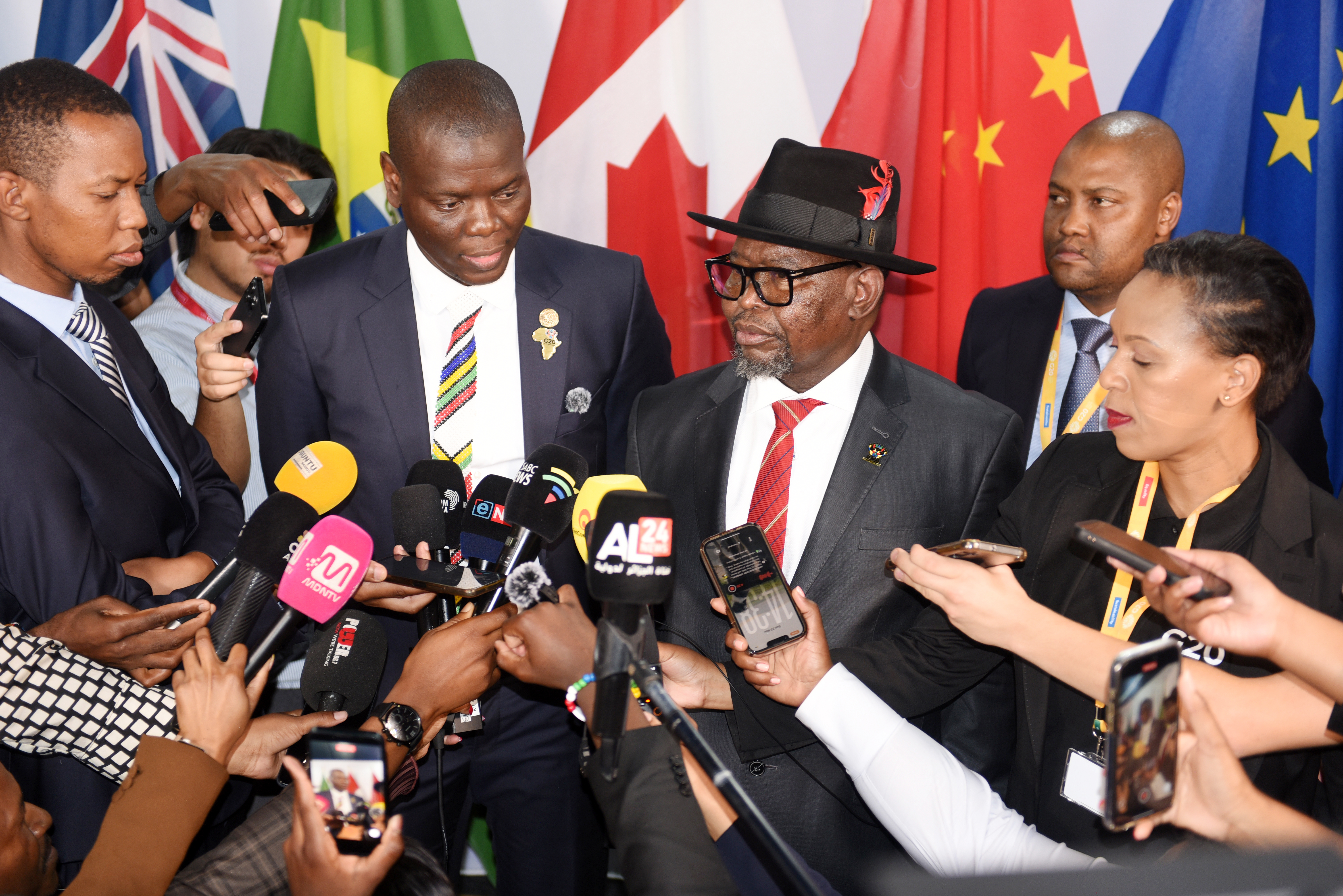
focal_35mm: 62
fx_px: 2314
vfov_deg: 21.9
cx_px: 672
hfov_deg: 32.4
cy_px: 448
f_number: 2.8
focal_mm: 62
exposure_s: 1/100
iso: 450
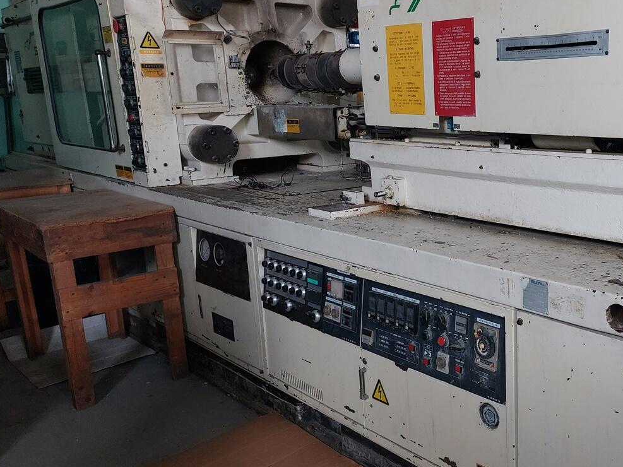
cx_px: 468
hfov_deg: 47.2
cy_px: 238
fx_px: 684
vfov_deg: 37.7
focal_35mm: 38
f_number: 1.8
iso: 250
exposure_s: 1/50
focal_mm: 5.23
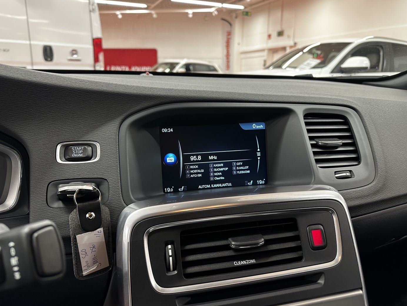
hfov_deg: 69.4
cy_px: 152
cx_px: 202
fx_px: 294
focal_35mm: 25
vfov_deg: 54.9
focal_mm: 6.86
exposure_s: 1/50
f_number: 1.78
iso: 200
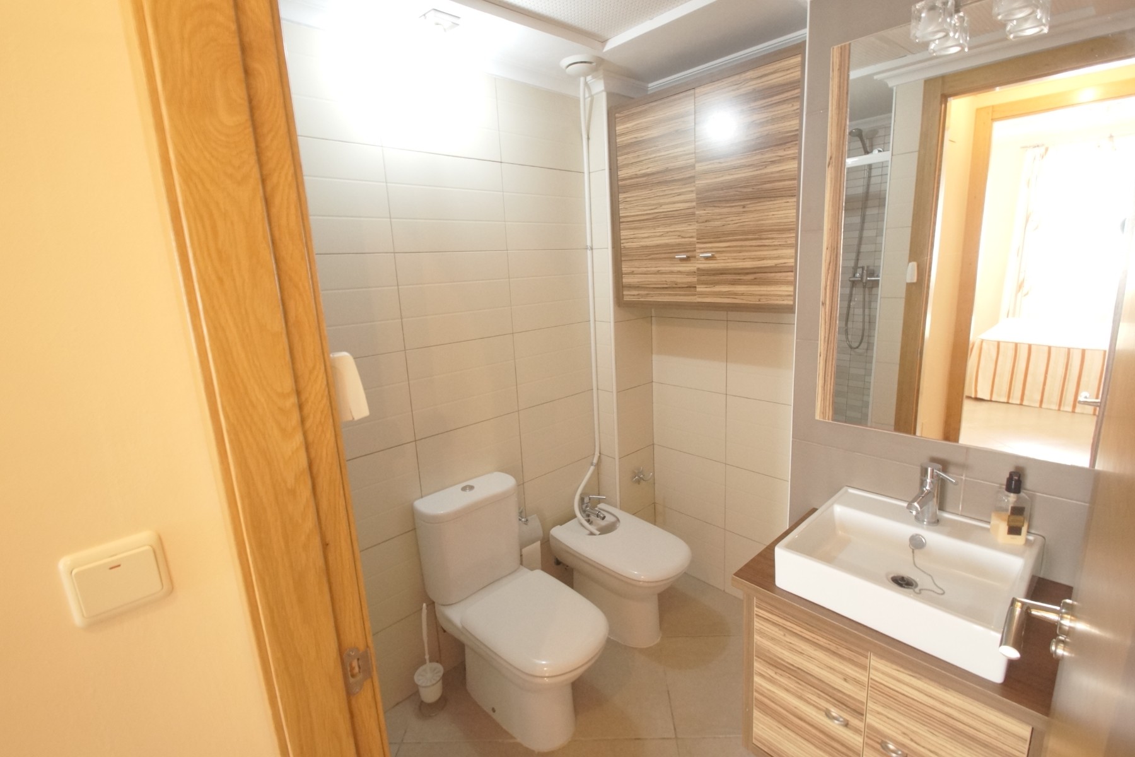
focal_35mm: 15
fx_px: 473
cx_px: 568
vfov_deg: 77.3
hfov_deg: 100.4
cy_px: 378
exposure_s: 1/8
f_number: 9
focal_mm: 10
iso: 3200
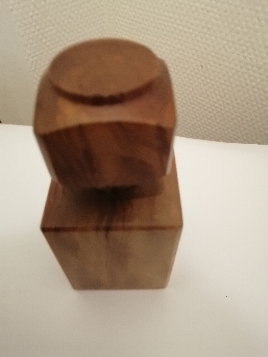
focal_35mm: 26
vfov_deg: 67.3
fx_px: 268
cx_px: 134
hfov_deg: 53.1
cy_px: 178
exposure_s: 1/50
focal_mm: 3.96
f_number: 1.8
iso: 800
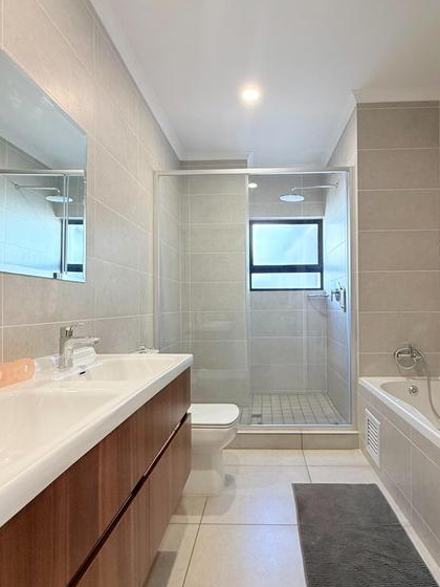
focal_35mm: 20
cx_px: 249
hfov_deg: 65.7
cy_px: 305
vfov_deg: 81.7
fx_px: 339
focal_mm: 2.22
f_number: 2.2
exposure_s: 1/99
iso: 160
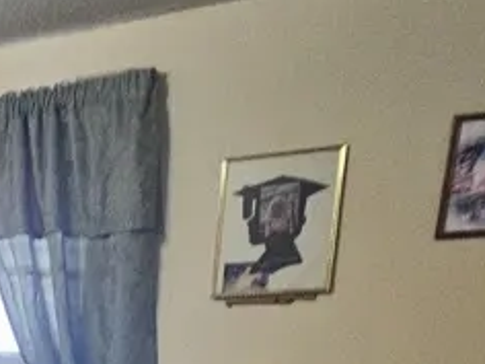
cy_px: 617
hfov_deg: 22.1
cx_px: -310
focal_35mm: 66
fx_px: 925
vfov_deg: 18.4
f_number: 2.2
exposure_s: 1/30
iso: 320
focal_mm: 2.2
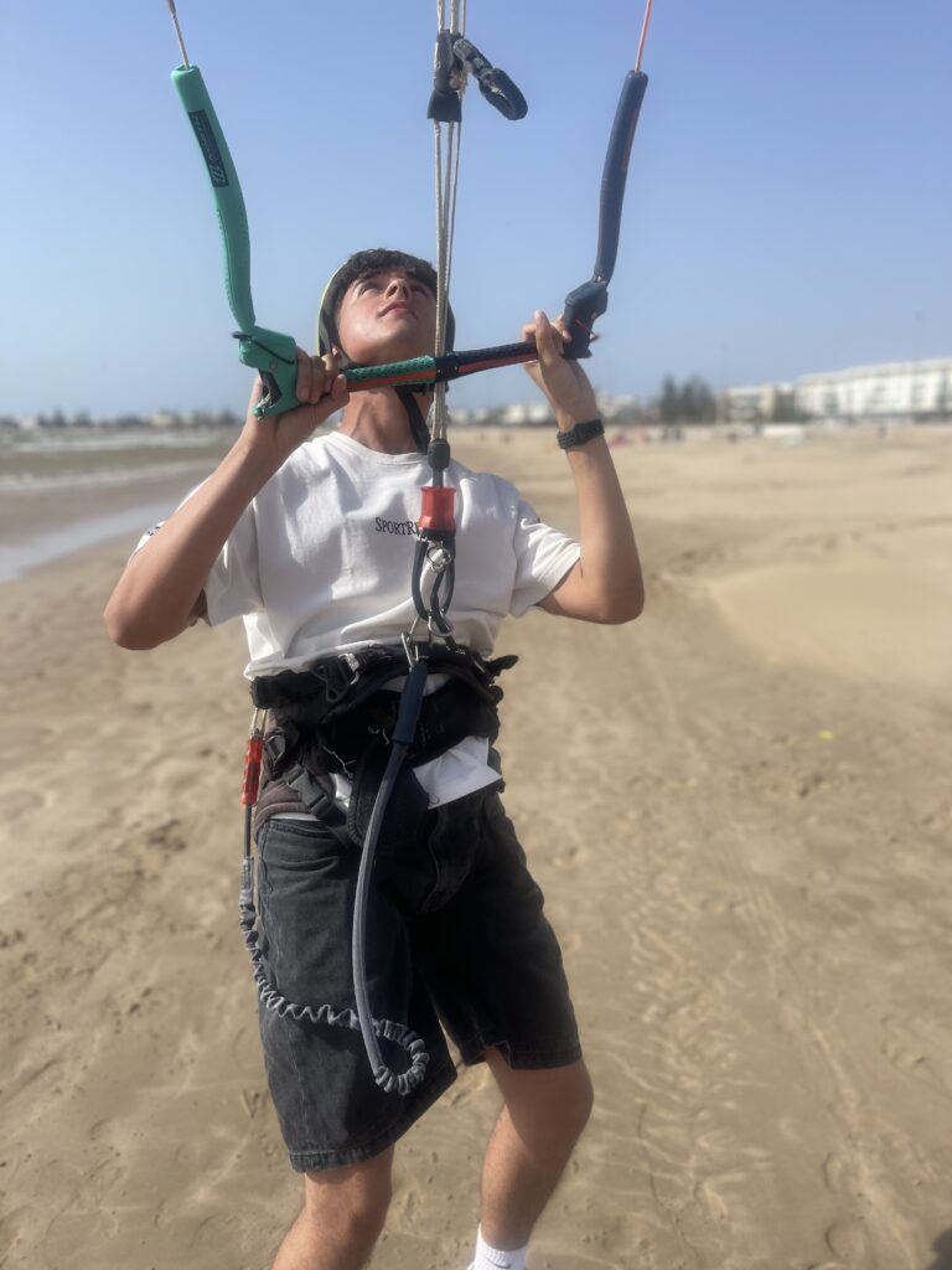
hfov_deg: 53.1
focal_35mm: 26
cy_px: 635
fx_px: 953
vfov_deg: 67.3
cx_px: 476
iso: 50
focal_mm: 5.1
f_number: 1.6
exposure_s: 1/5917
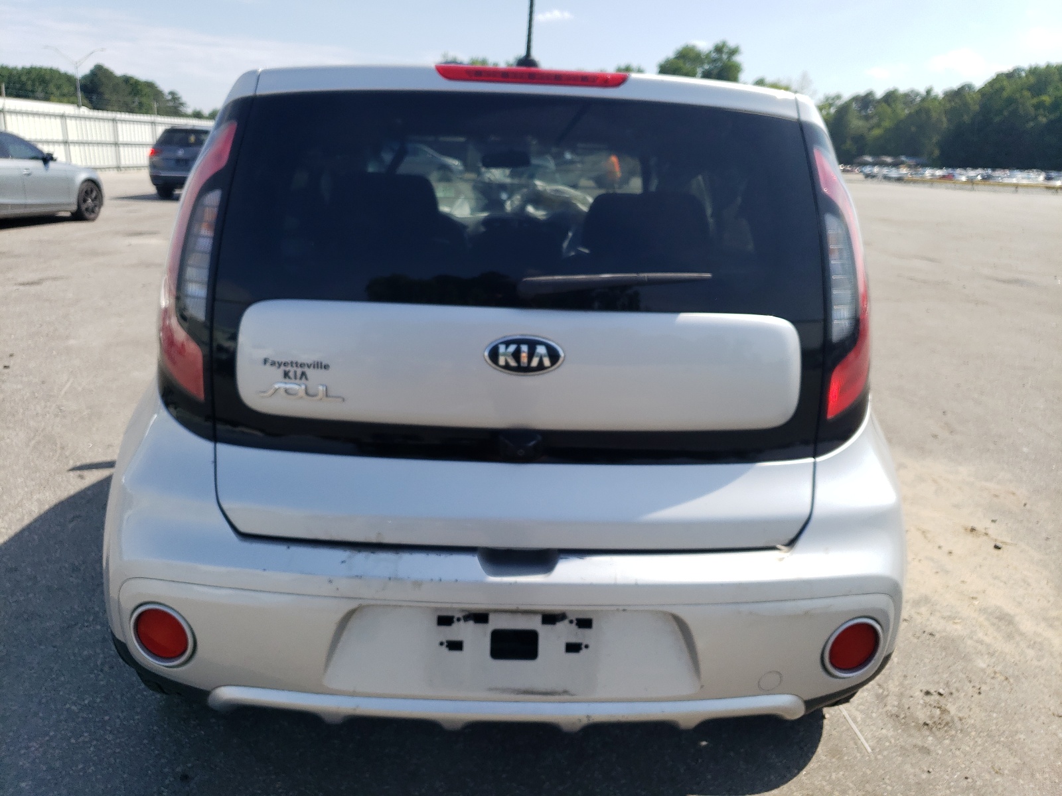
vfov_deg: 53.1
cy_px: 398
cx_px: 531
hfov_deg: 67.3
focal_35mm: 26
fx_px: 798
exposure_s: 1/2500
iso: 50
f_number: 1.5
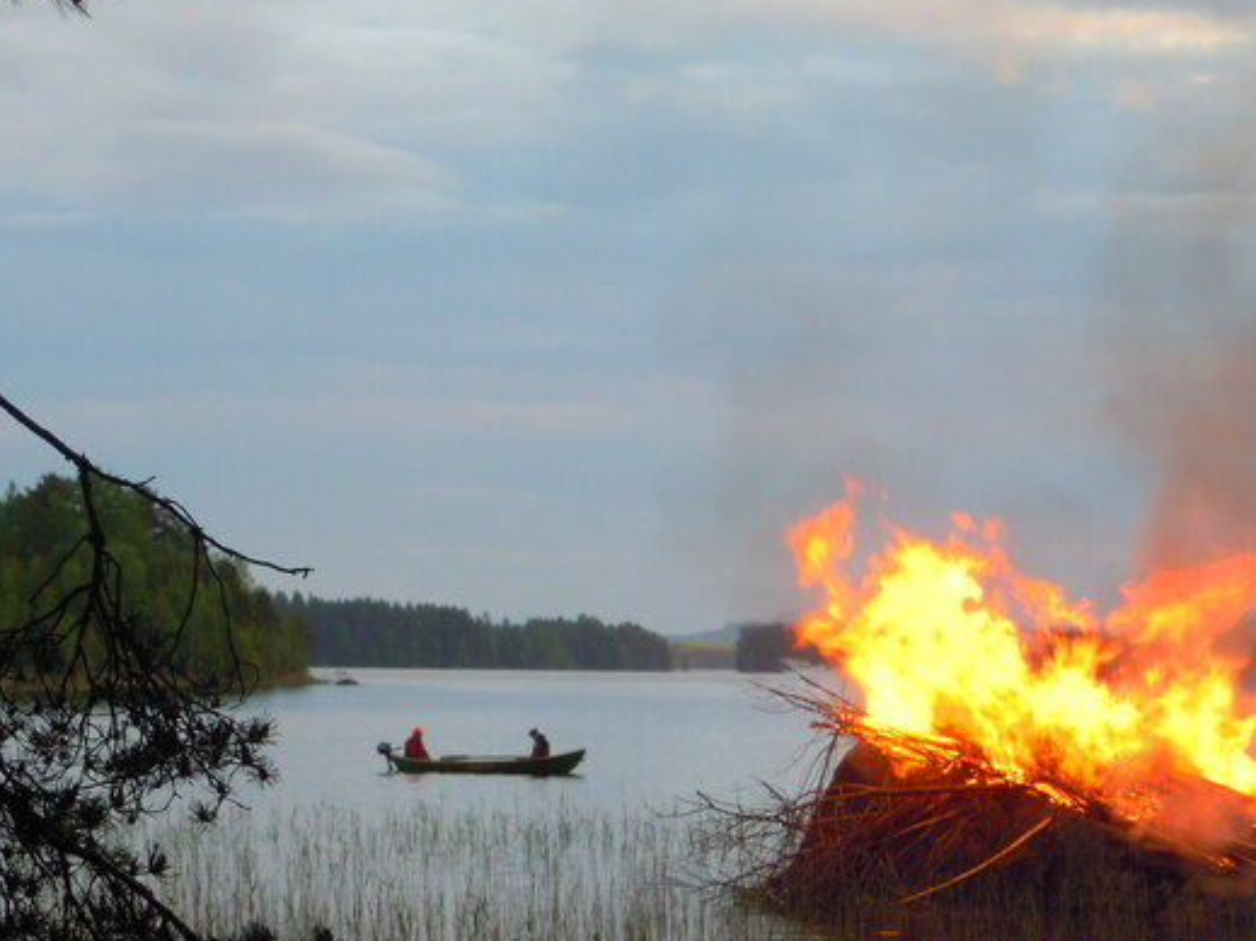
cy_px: 704
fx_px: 5296
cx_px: 327
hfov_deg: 13.5
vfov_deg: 10.1
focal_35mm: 146
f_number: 4.4
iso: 100
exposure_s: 1/50
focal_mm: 13.2
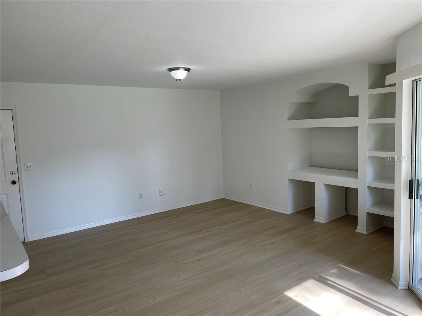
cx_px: 211
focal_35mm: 26
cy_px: 158
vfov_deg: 53.1
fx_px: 317
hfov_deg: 67.3
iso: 32
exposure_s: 1/127
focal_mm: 4.2
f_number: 1.6
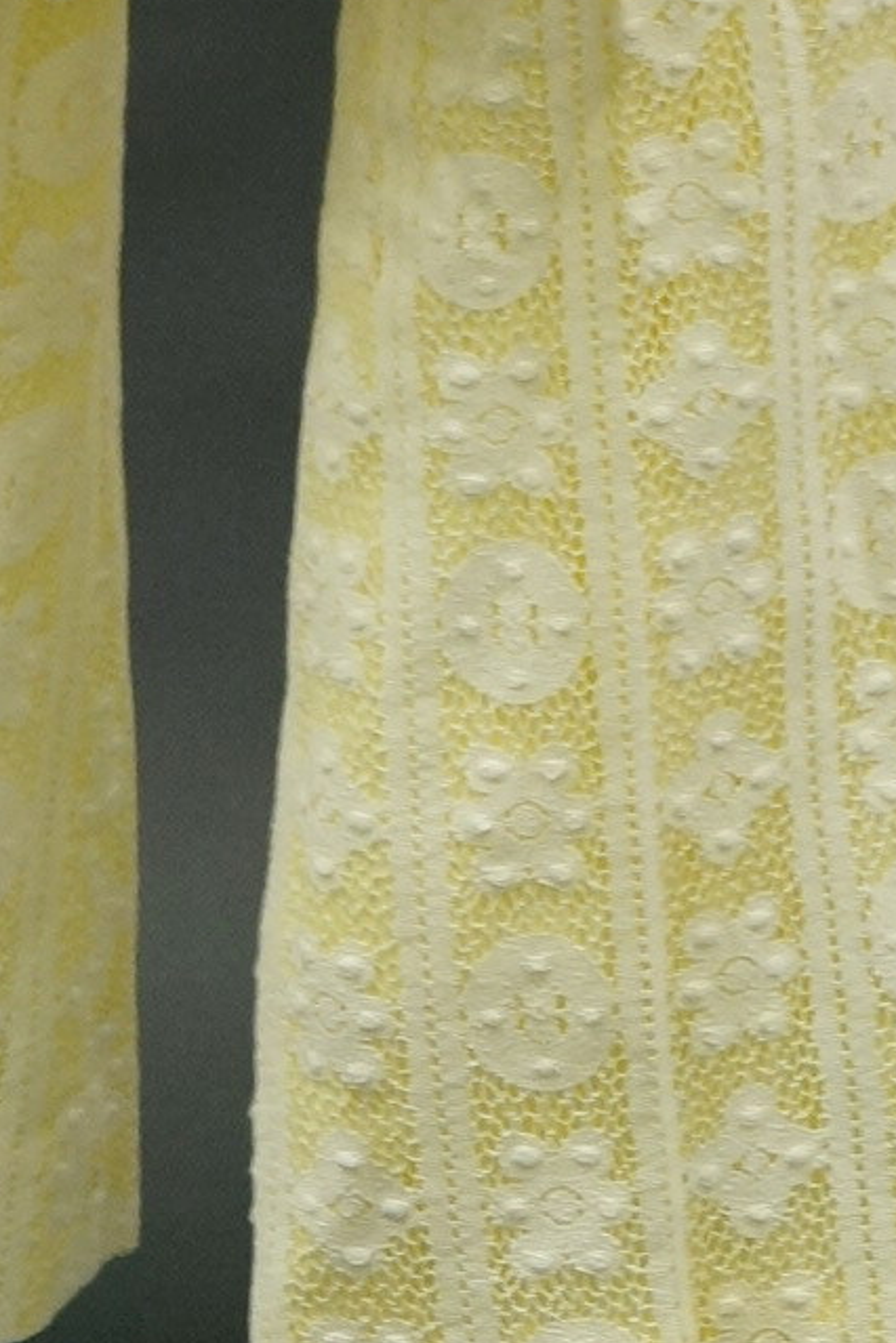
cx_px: 156
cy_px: -956
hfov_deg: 6.8
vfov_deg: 9.8
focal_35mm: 201
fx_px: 7500
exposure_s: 1/60
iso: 1000
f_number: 5
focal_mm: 35
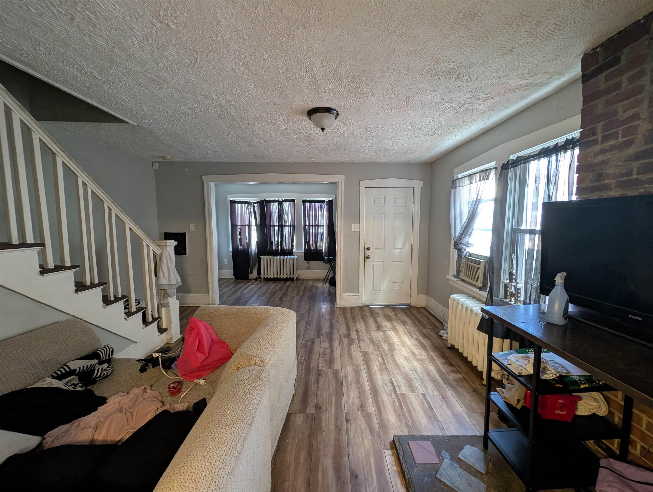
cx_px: 326
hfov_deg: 110.5
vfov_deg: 94.6
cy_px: 246
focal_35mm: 12
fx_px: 227
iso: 156
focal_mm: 2.23
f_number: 1.95
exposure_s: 1/24
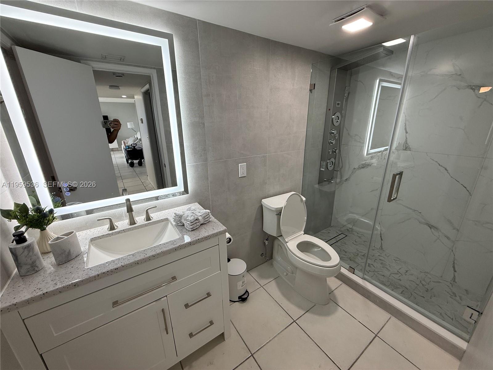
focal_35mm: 14
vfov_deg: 85.7
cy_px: 185
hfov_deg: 102.1
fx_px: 199
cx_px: 246
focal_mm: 2.22
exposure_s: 1/120
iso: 125
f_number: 2.2
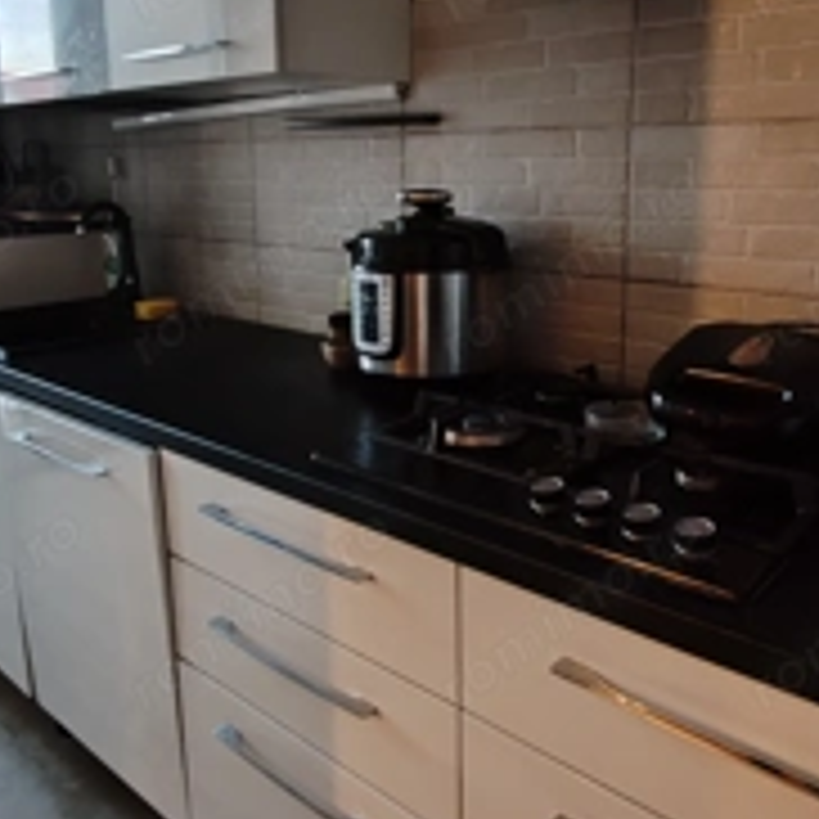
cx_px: 423
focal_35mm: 31
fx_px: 830
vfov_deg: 52.3
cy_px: 338
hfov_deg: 52.5
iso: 1000
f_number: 2.2
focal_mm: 1.96
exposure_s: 1/25
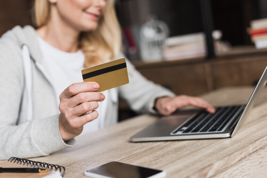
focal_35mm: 50
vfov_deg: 27.0
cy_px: 89
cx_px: 134
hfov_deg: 39.6
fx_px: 371
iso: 200
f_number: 2.5
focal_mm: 50
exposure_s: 1/200
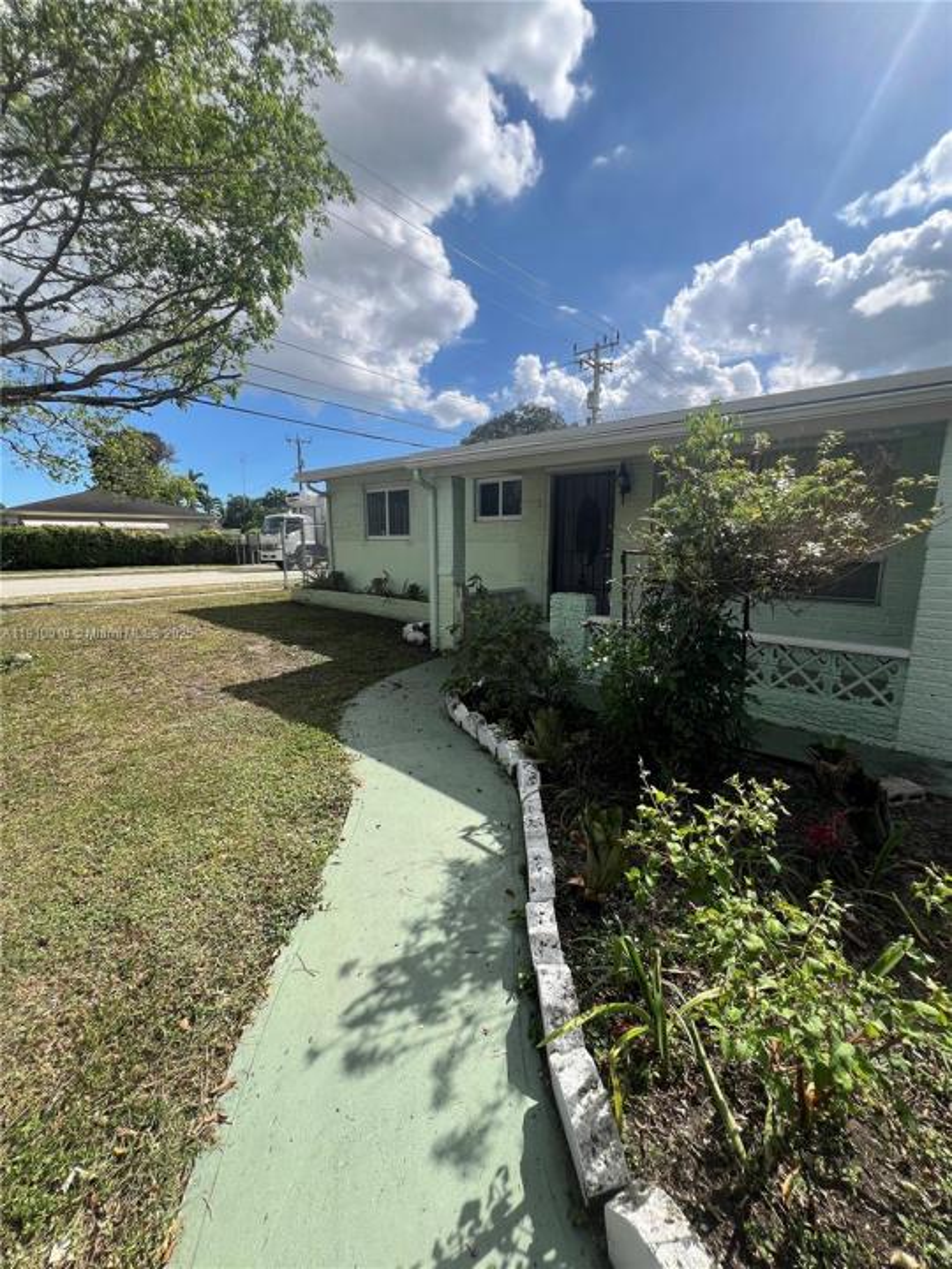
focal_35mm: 13
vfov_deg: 106.2
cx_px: 476
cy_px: 634
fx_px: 477
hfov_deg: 89.9
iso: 32
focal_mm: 1.57
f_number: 1.8
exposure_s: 1/1206
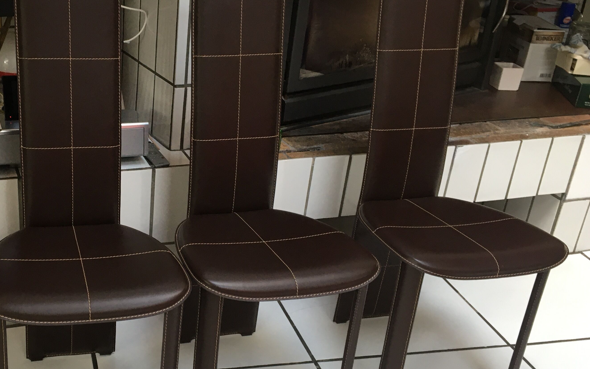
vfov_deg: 27.4
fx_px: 756
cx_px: 167
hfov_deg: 41.7
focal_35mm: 47
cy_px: 201
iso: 80
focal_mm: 4.15
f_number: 2.2
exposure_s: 1/33
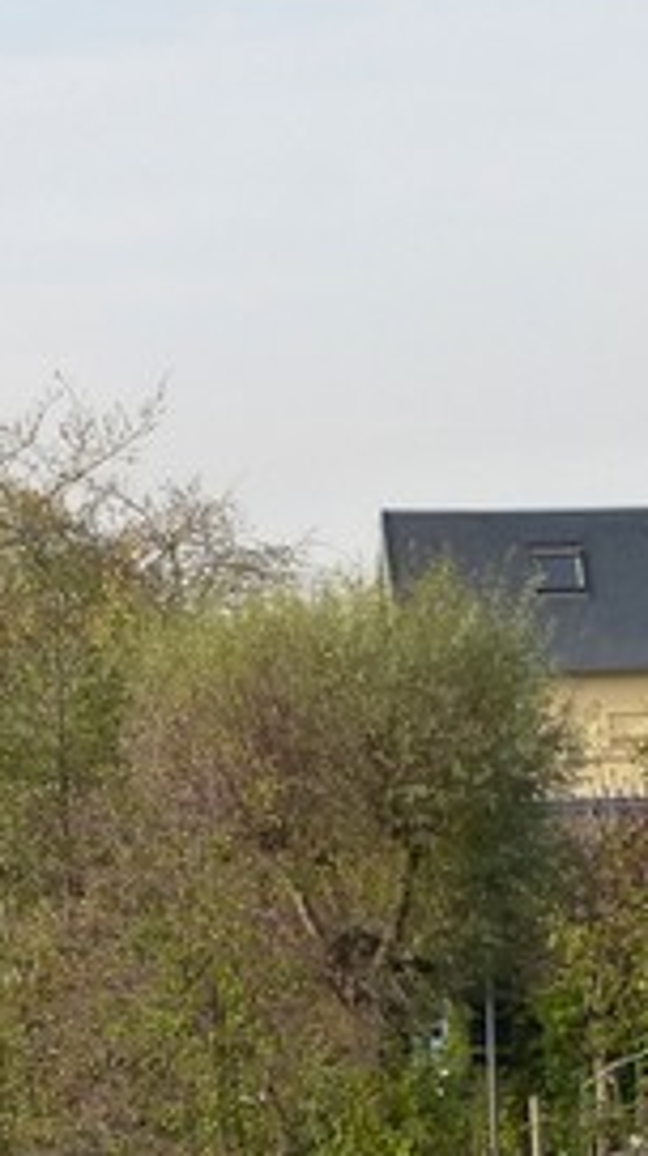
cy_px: 646
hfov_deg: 2.9
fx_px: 12766
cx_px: -256
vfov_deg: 5.2
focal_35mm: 417
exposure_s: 1/500
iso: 160
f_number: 4
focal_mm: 19.7
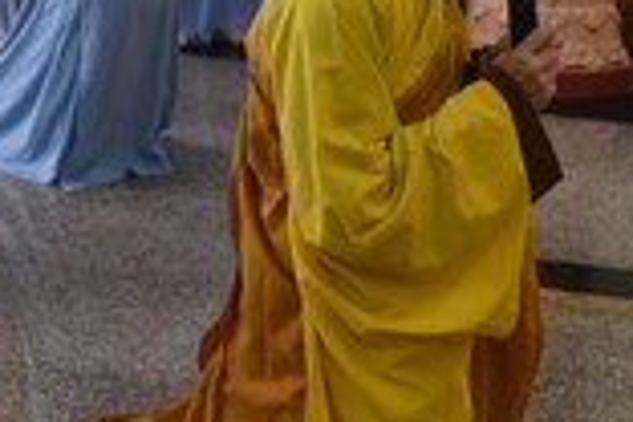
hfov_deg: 20.1
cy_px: -101
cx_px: 548
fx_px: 1758
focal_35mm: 100
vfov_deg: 13.3
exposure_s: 1/60
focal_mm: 24
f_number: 4
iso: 450
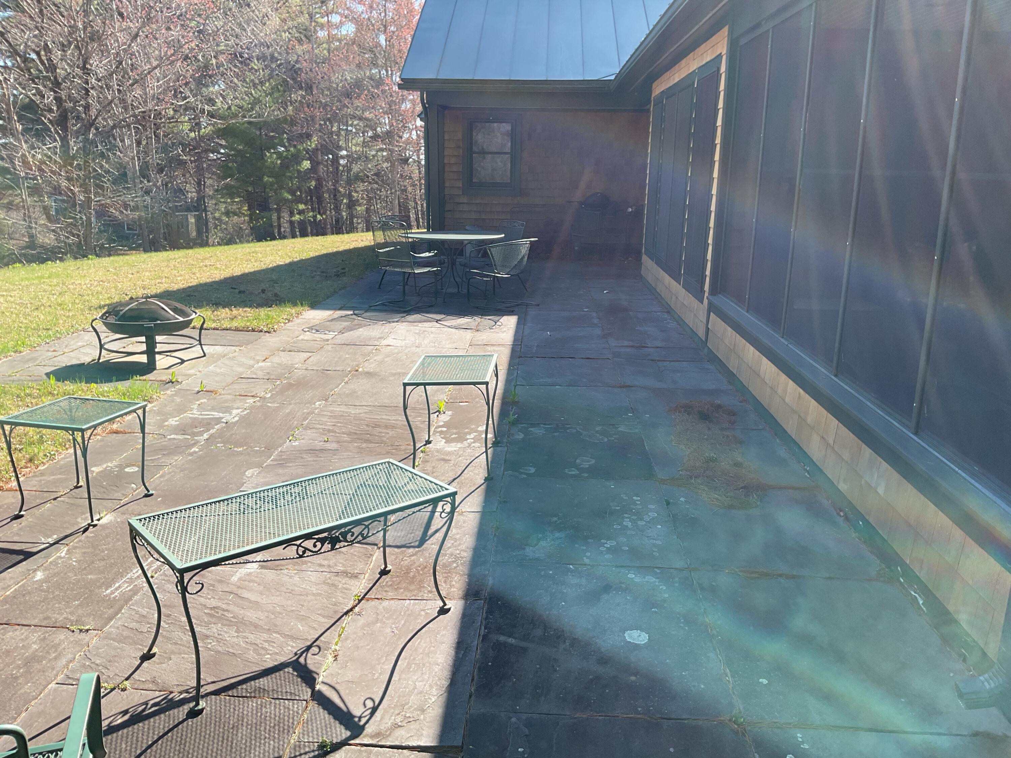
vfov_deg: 48.2
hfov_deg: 61.7
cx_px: 506
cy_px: 379
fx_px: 847
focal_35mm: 29
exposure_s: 1/556
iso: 16
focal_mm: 3
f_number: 1.8
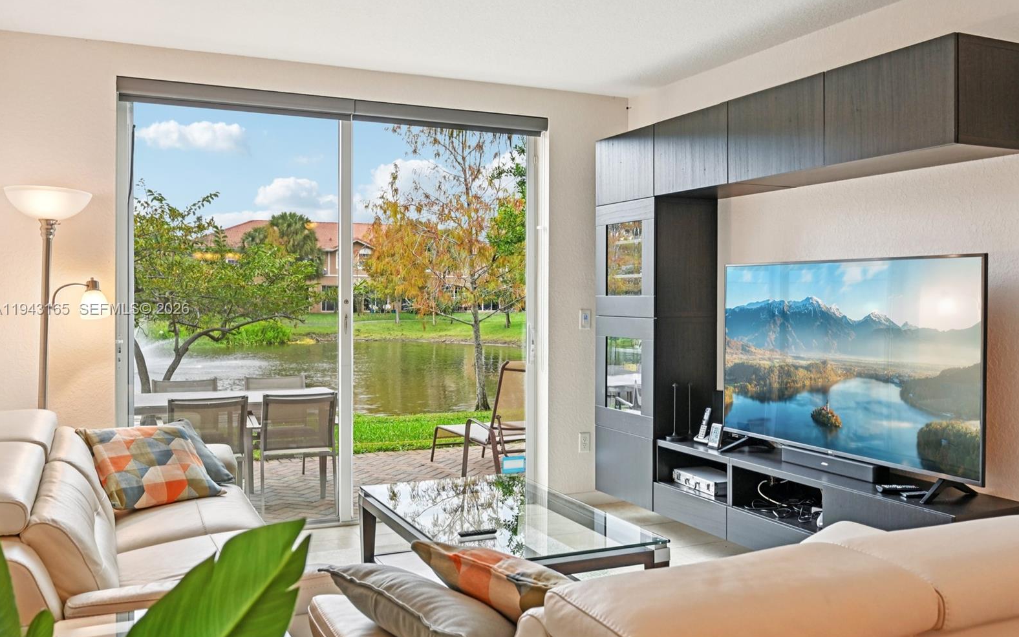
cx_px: 506
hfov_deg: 61.2
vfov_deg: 40.6
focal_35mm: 31
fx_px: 861
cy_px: 310
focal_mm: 30
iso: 1250
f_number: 8
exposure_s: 1/320
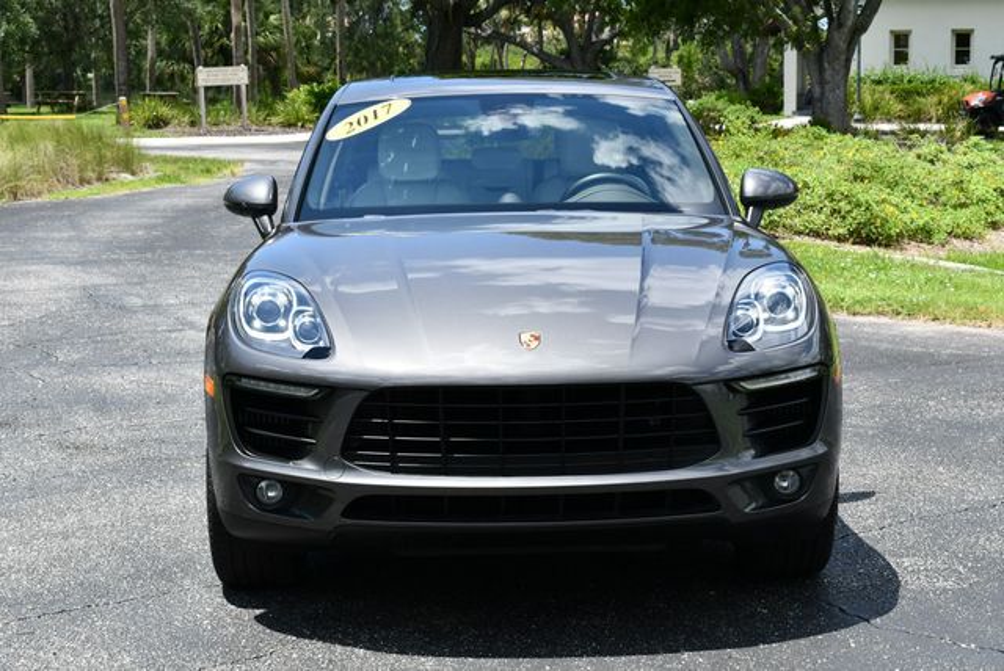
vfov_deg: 20.1
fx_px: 1898
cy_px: 336
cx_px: 502
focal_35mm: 68
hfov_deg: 29.6
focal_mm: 34
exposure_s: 1/250
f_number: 8
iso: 110
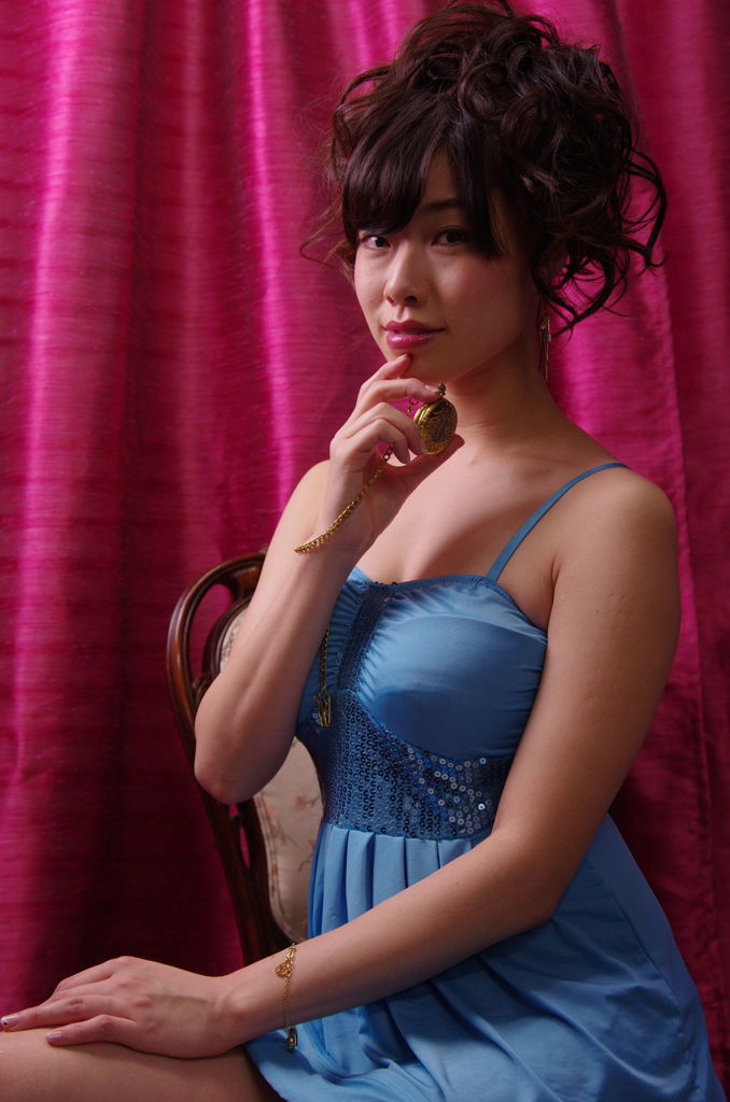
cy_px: 551
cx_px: 365
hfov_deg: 27.4
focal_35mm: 49
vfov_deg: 40.4
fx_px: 1497
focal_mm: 33
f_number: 4
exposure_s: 1/160
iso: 800
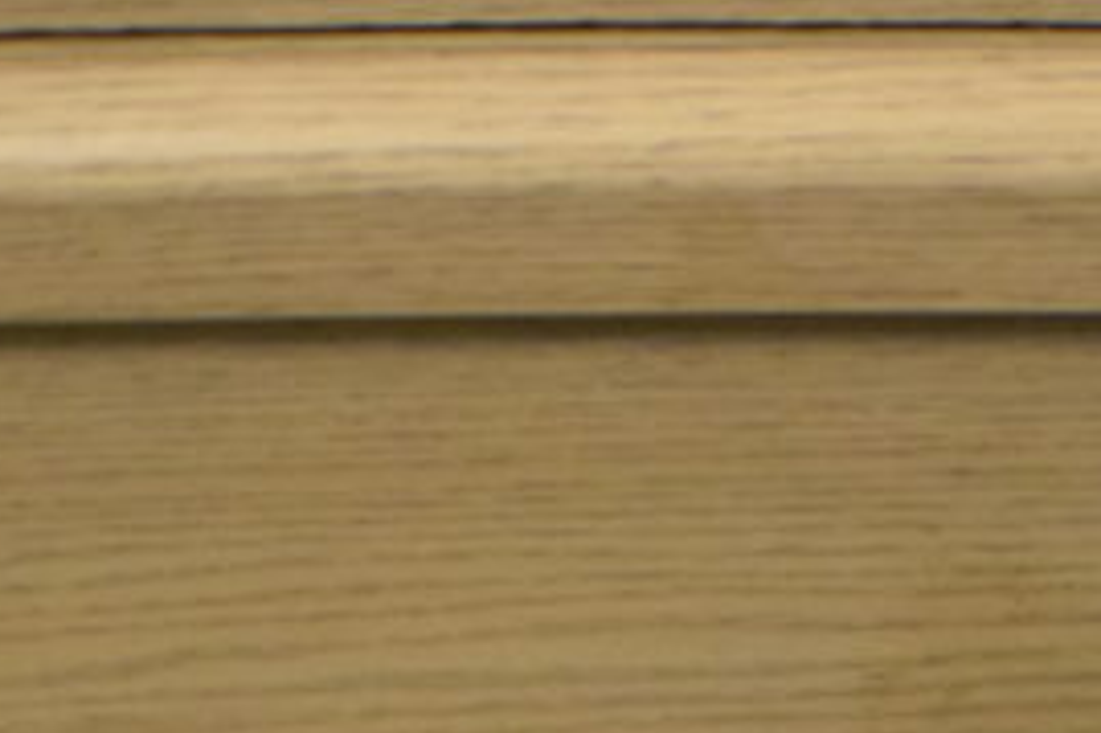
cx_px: 960
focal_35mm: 158
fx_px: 4829
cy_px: 1317
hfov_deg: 12.9
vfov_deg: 8.4
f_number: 4.2
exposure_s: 1/30
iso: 3200
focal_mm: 28
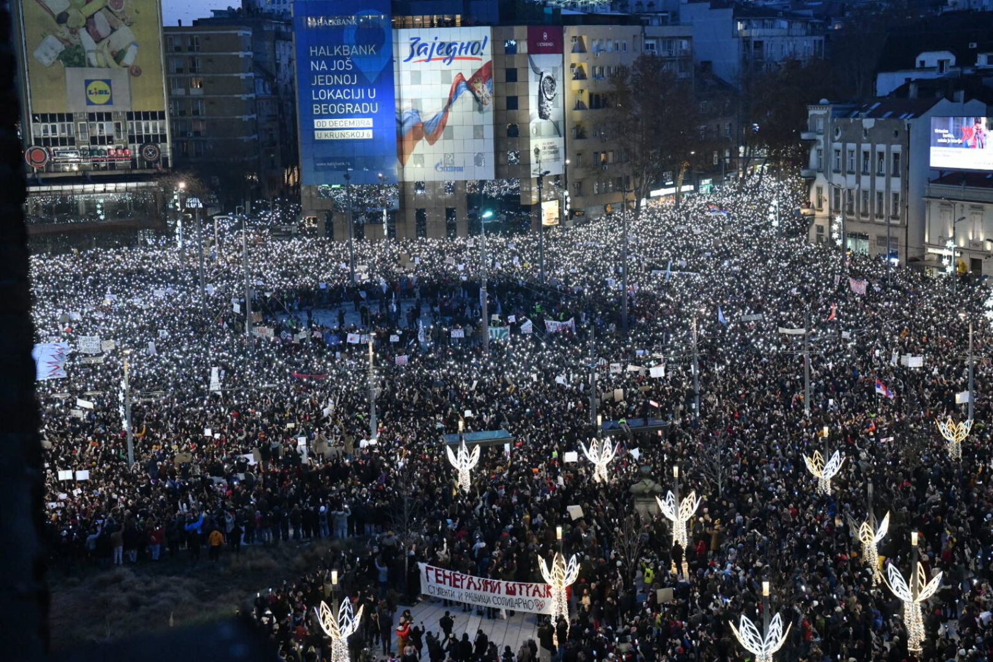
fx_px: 1655
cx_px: 496
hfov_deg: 33.4
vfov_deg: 22.6
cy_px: 331
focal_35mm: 60
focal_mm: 60
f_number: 4.5
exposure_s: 1/200
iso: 6400
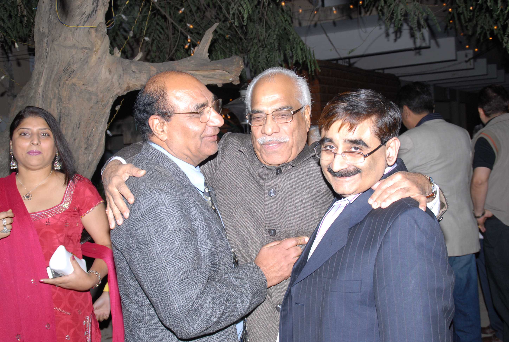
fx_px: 680
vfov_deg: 28.2
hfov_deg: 41.0
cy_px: 171
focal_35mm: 48
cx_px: 254
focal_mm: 32
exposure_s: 1/125
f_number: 7.1
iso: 250
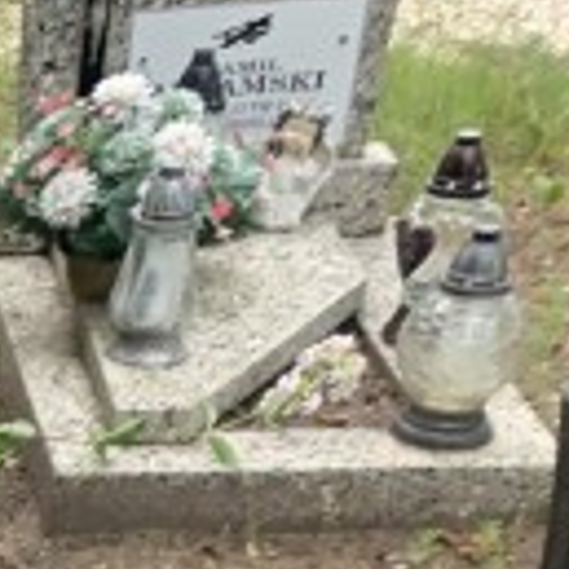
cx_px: -706
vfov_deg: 13.8
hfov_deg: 12.6
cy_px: 992
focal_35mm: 114
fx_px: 2120
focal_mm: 4.25
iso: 50
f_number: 1.8
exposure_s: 1/121
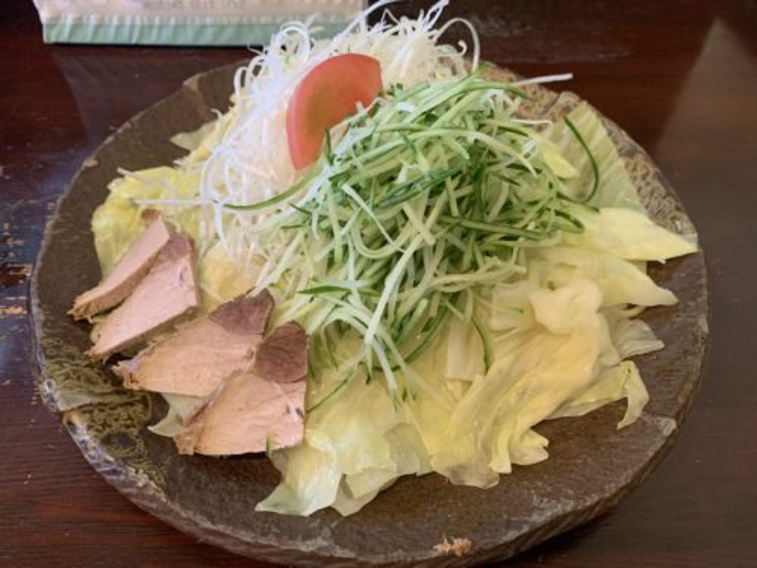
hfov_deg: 67.3
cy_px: 284
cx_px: 378
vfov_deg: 53.1
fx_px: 569
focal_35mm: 26
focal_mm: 4.25
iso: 320
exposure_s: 1/60
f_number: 1.8
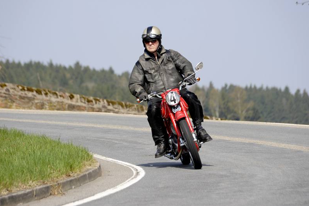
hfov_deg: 6.8
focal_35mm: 302
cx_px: 154
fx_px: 2591
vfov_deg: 4.5
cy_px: 103
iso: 200
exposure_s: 1/250
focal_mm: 300
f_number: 11
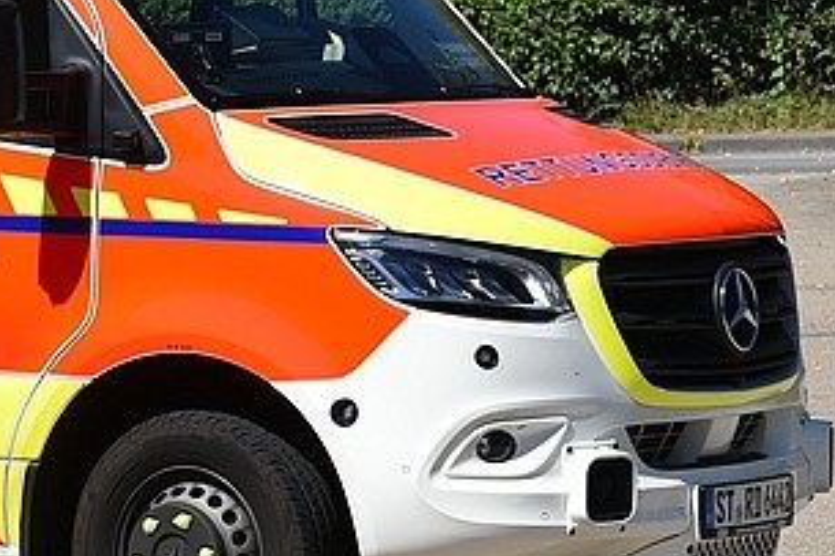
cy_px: 68
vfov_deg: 5.5
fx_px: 5818
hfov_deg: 8.1
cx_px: -331
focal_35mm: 251
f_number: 10
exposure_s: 1/400
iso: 200
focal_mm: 85
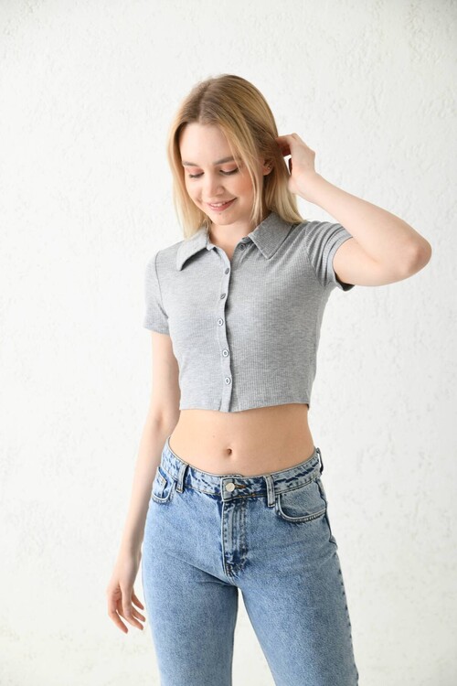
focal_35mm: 70
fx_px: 1333
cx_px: 228
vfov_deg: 28.8
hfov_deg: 19.5
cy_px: 343
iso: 100
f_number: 5.6
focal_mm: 70
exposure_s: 1/160
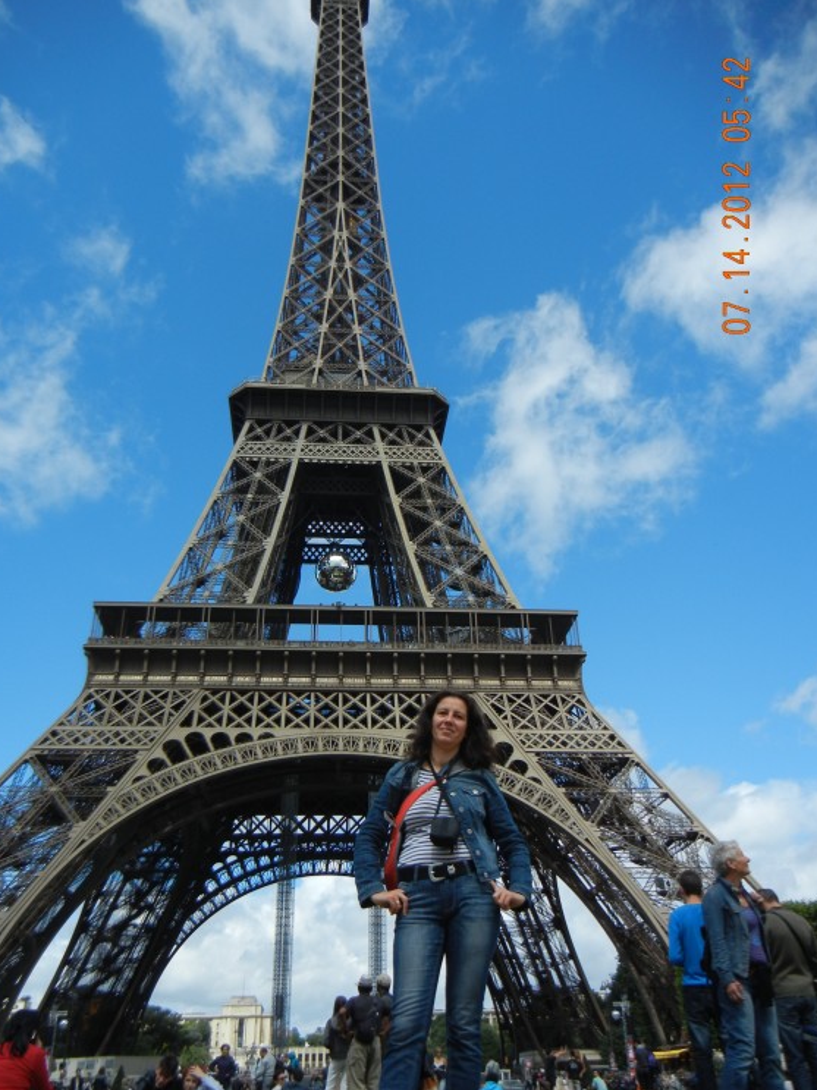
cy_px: 552
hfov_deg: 45.4
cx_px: 402
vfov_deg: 58.4
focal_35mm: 31
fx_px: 976
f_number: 7
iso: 160
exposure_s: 1/410
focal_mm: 5.4
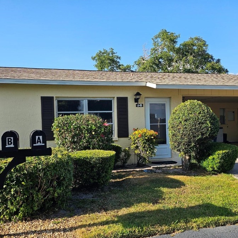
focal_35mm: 31
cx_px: 91
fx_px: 241
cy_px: 128
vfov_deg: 52.5
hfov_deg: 52.0
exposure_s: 1/357
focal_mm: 6.3
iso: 10
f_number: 1.7
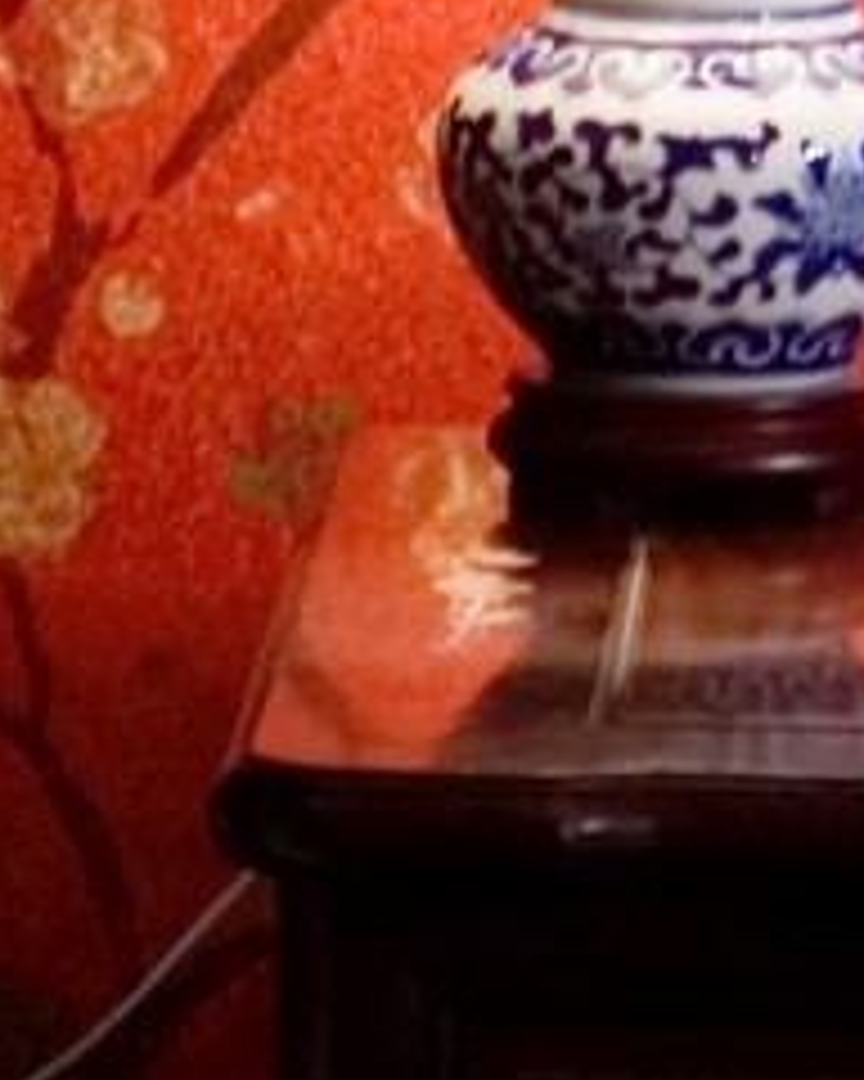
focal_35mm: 512
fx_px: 16365
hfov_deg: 3.0
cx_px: -1526
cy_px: -106
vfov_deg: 3.8
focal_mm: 40
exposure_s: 1/40
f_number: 3.5
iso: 400
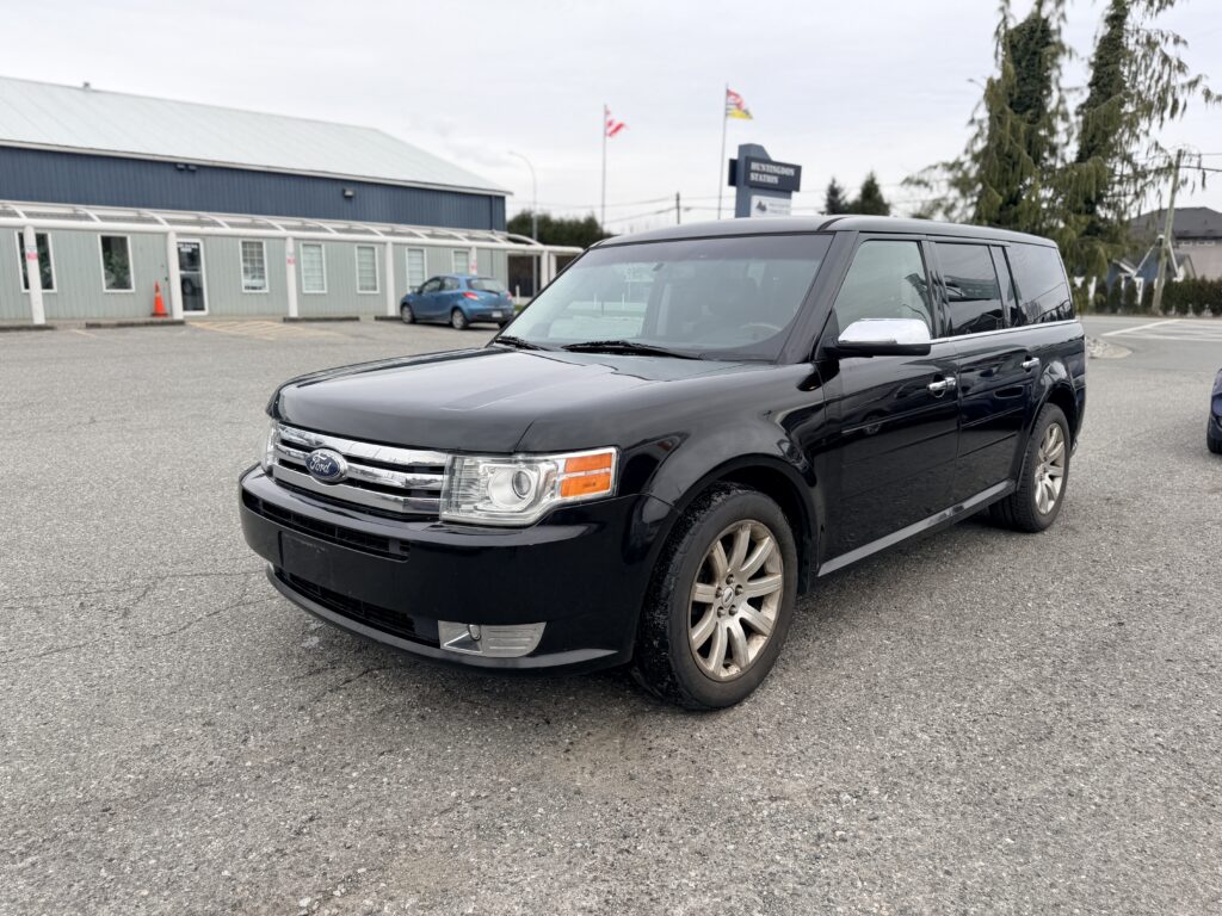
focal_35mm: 24
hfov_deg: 71.6
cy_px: 458
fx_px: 847
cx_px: 611
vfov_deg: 56.8
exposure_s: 1/750
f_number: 1.78
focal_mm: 6.76
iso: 80
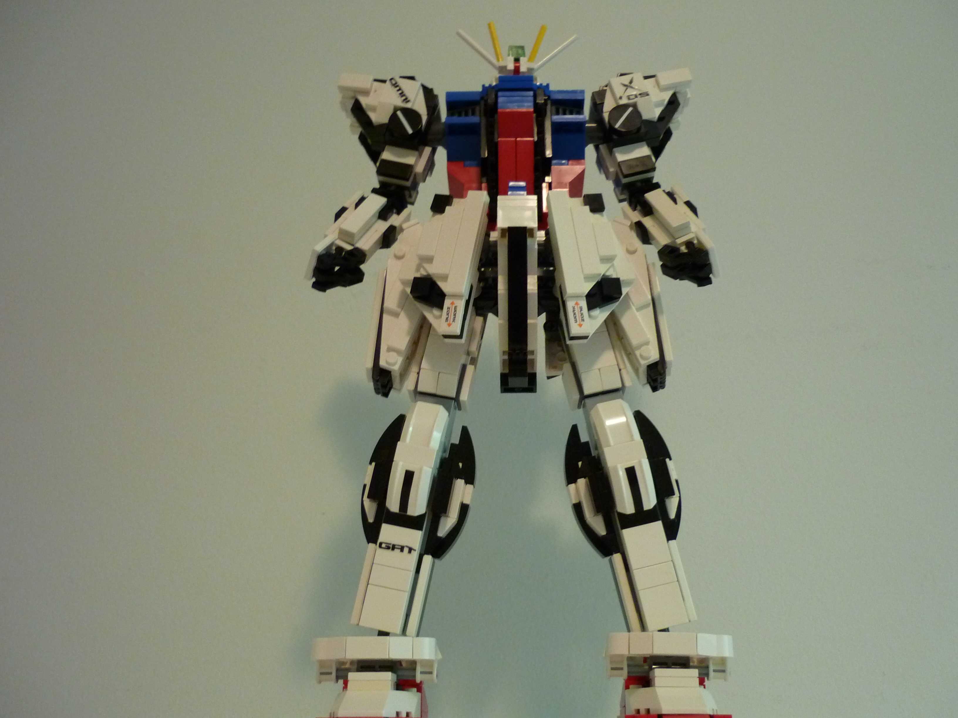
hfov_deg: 55.4
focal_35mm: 33
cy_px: 359
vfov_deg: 42.9
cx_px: 479
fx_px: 913
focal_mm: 5.5
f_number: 2.8
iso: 400
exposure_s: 1/13
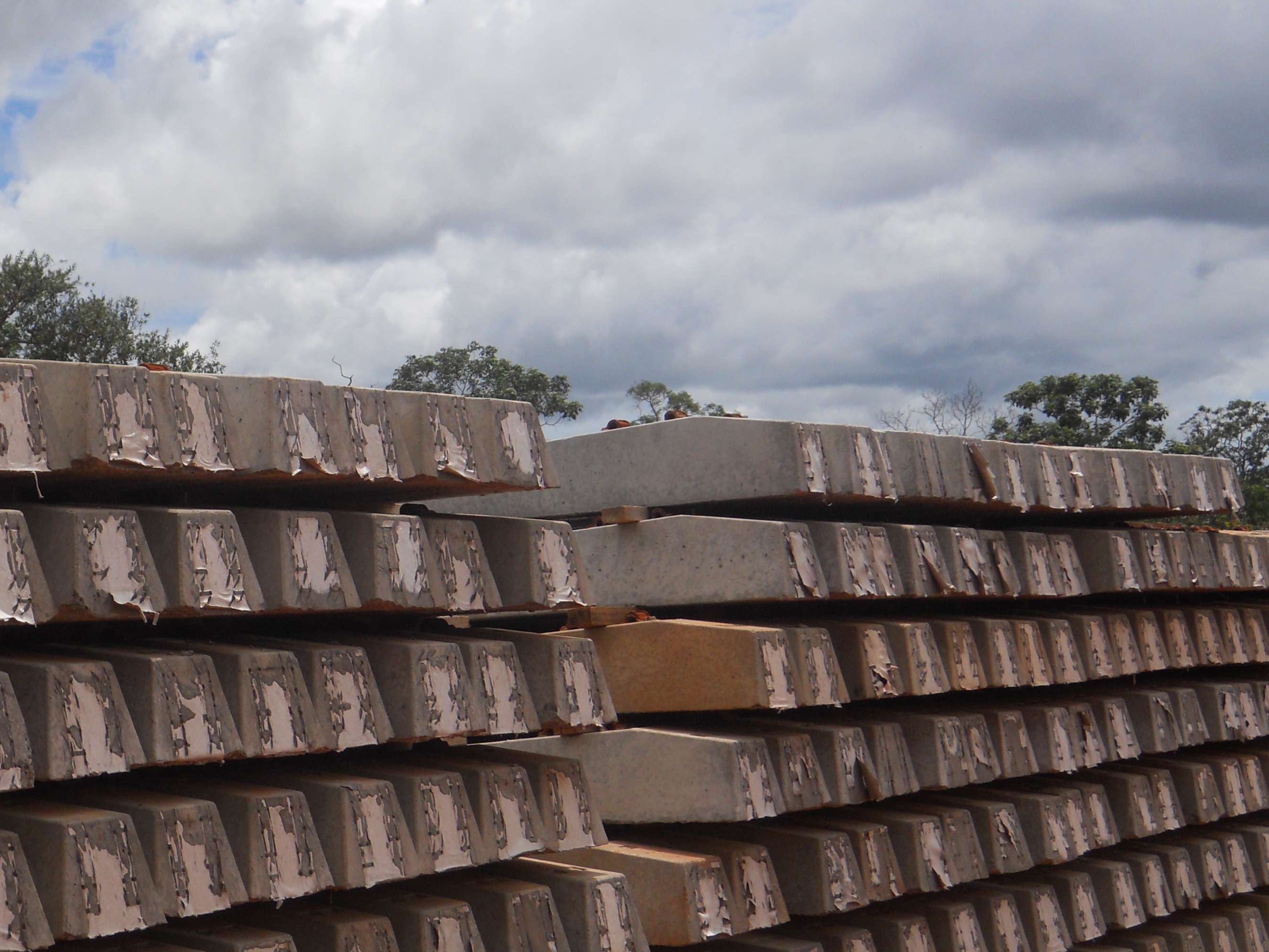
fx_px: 2529
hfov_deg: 28.0
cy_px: 496
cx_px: 424
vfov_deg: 21.3
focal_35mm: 69
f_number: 6.8
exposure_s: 1/640
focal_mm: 8.3
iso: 80
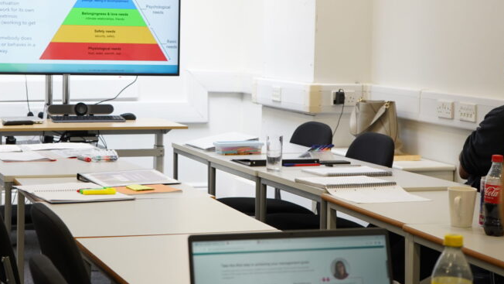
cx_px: 163
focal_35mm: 74
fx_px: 989
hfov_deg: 28.4
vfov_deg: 16.3
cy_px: 85
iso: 640
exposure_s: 1/80
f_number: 5
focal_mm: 45
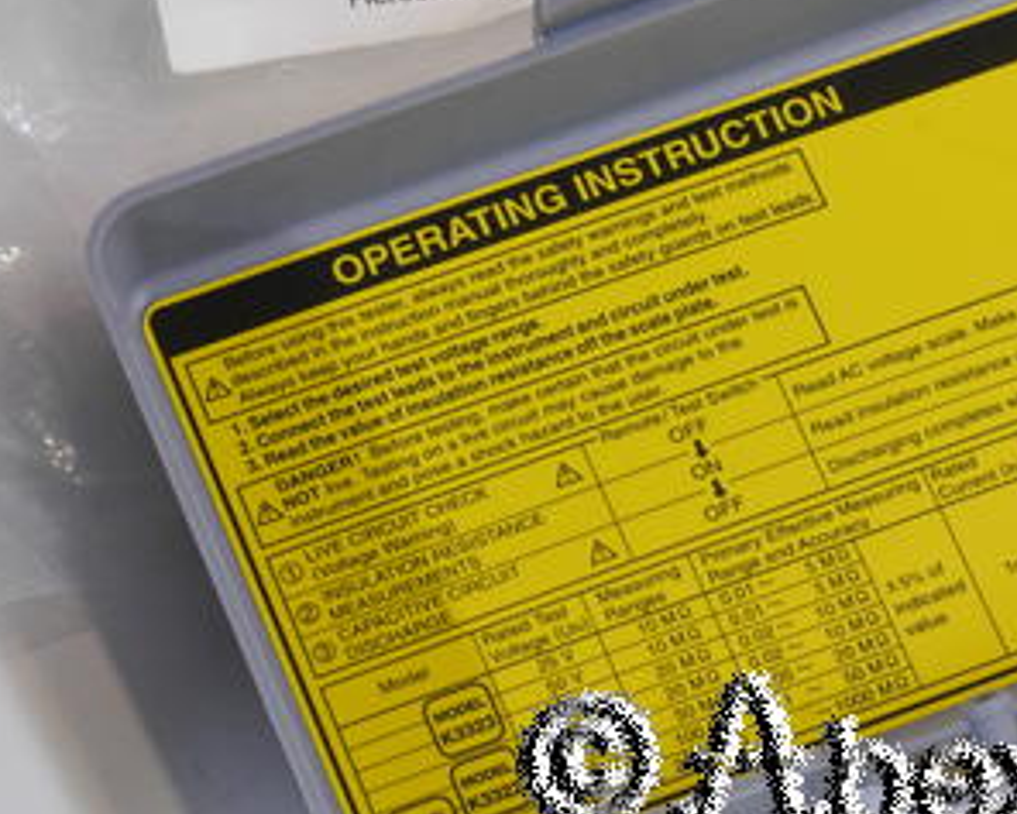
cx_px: 667
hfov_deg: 10.6
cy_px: 350
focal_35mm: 182
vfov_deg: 8.5
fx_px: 5480
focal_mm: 69
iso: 800
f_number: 22
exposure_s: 1/2
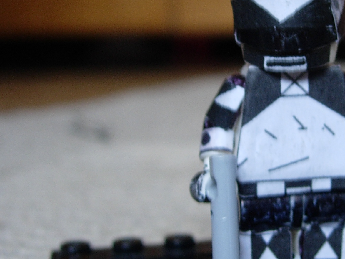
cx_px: 292
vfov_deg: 17.6
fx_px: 837
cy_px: 122
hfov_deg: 22.9
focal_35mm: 84
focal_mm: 7.8
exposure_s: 1/7.1
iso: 64
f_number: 2.8
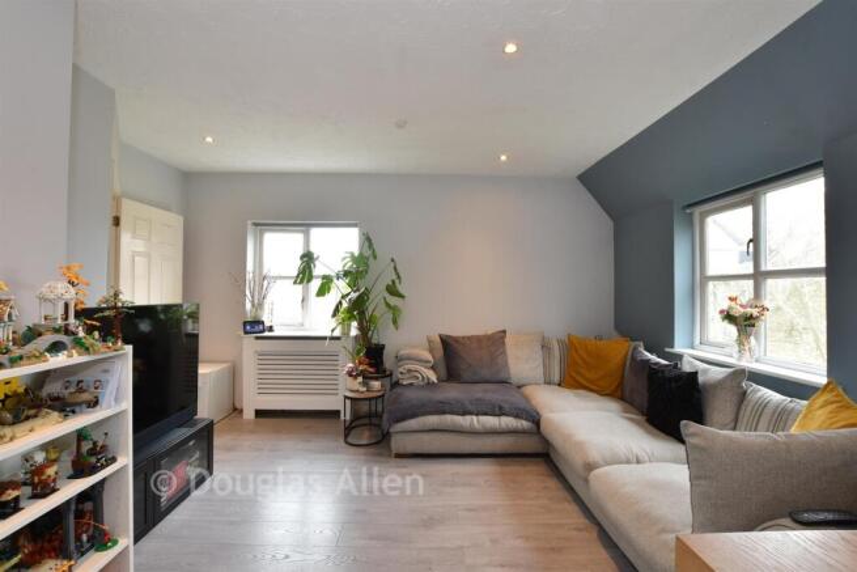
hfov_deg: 100.4
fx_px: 357
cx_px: 428
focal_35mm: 15
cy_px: 286
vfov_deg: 77.4
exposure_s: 1/10
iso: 250
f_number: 8
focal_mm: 10
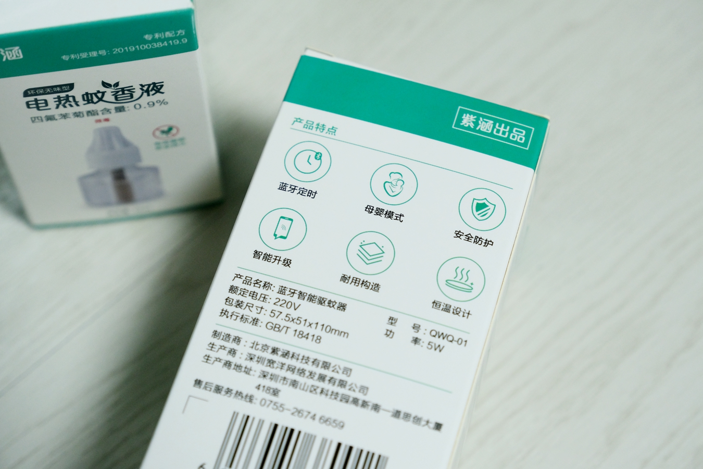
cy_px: 234
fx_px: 1425
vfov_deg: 18.7
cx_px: 352
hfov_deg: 27.7
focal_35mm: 73
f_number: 4.5
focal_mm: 48.5
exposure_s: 1/70
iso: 1250
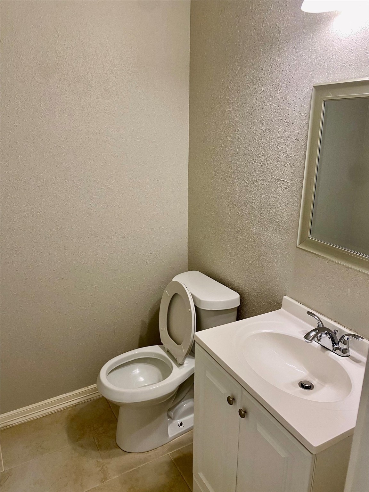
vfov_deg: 67.3
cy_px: 246
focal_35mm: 26
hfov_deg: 53.1
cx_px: 184
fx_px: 370
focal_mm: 4.25
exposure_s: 1/60
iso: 80
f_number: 1.8
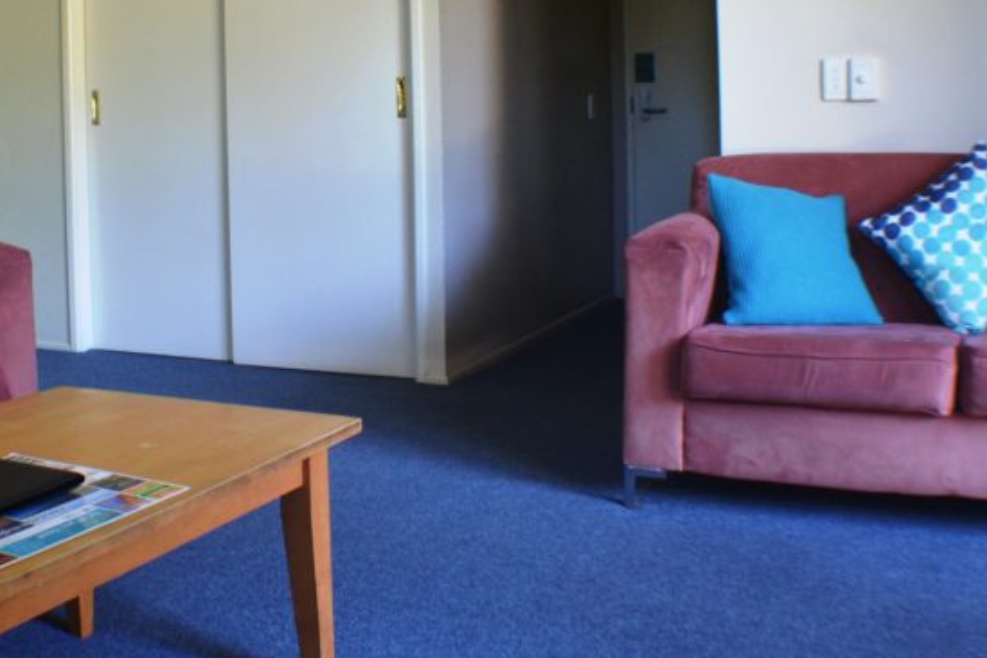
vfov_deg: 23.8
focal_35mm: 56
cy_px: 136
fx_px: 1535
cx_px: 306
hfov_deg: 35.2
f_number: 3.8
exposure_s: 1/50
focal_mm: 20
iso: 800
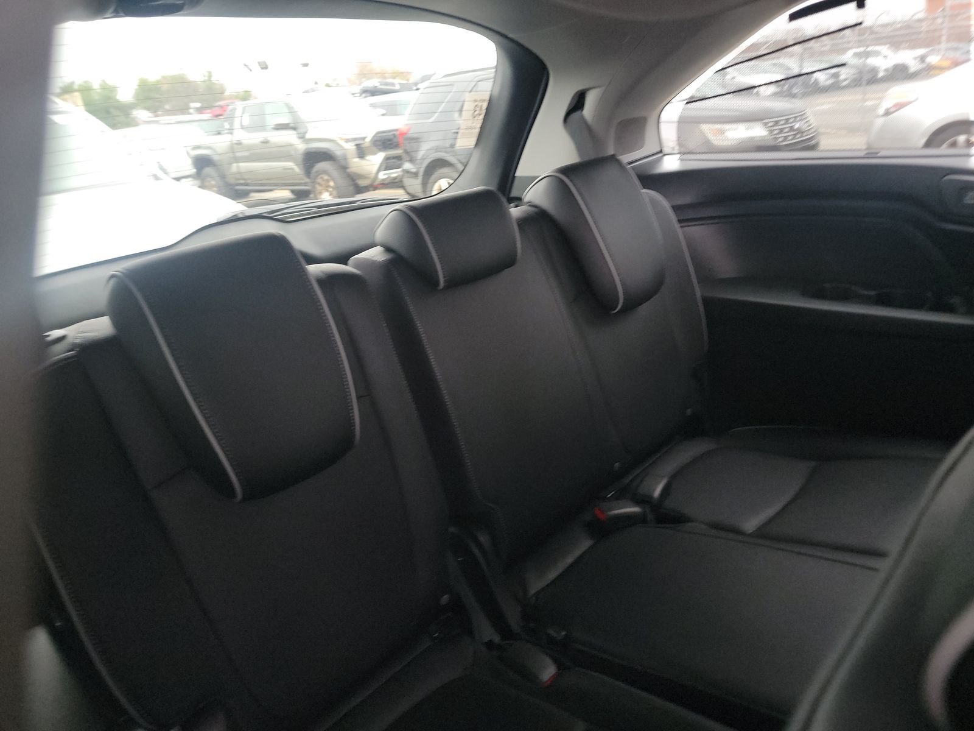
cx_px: 487
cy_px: 366
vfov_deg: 56.8
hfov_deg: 71.6
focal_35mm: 24
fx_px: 675
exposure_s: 1/59
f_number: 1.8
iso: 1215
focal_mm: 6.7
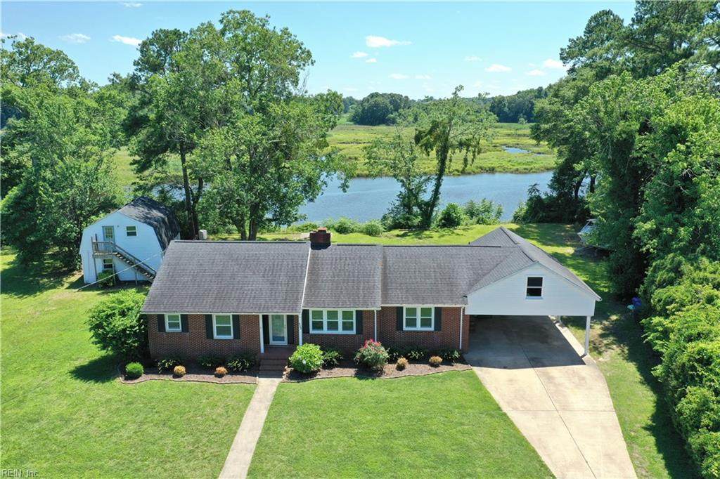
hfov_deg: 65.5
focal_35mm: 28
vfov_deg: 46.4
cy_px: 240
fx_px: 560
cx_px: 360
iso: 100
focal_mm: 10.26
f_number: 5
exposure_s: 1/320
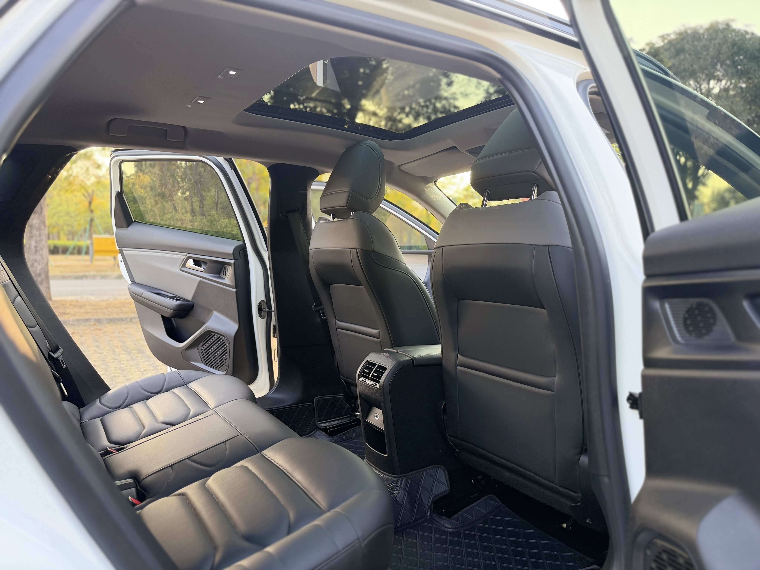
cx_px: 380
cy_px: 285
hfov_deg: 71.6
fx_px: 527
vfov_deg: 56.8
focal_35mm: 24
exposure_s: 1/160
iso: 200
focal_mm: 6.76
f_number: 1.78
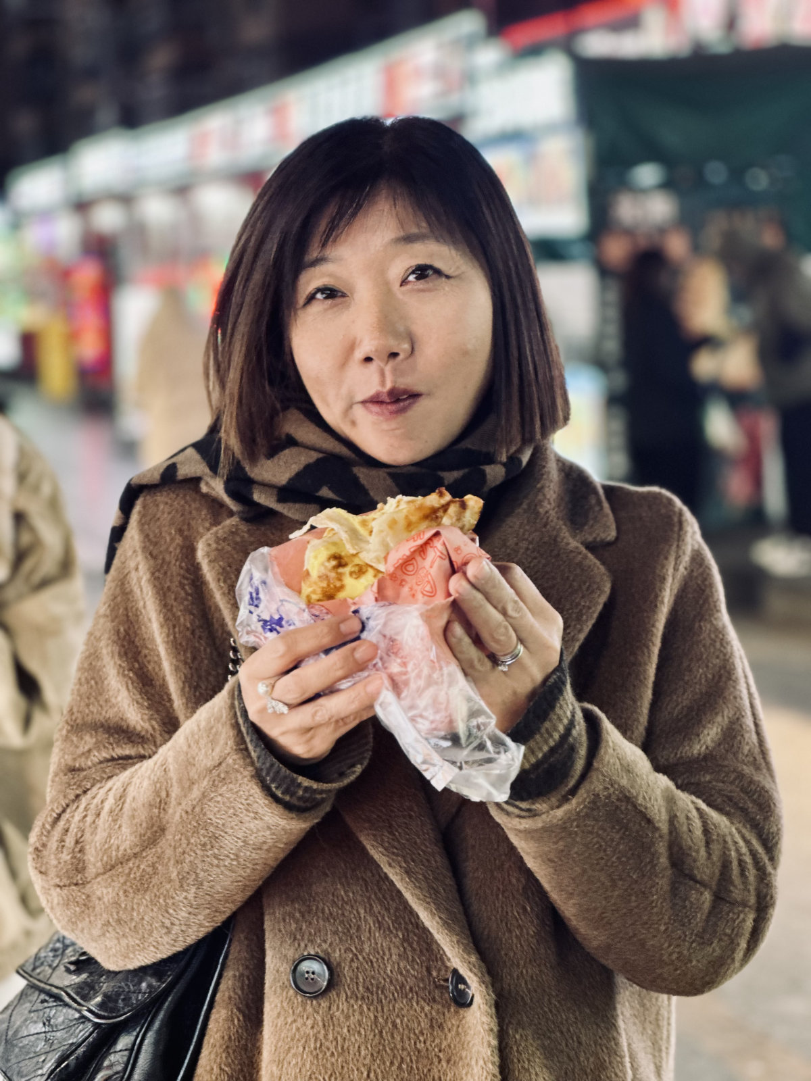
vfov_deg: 25.3
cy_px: 540
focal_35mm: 77
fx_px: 2405
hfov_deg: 19.1
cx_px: 406
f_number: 2.8
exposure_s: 1/33
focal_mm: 9
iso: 200
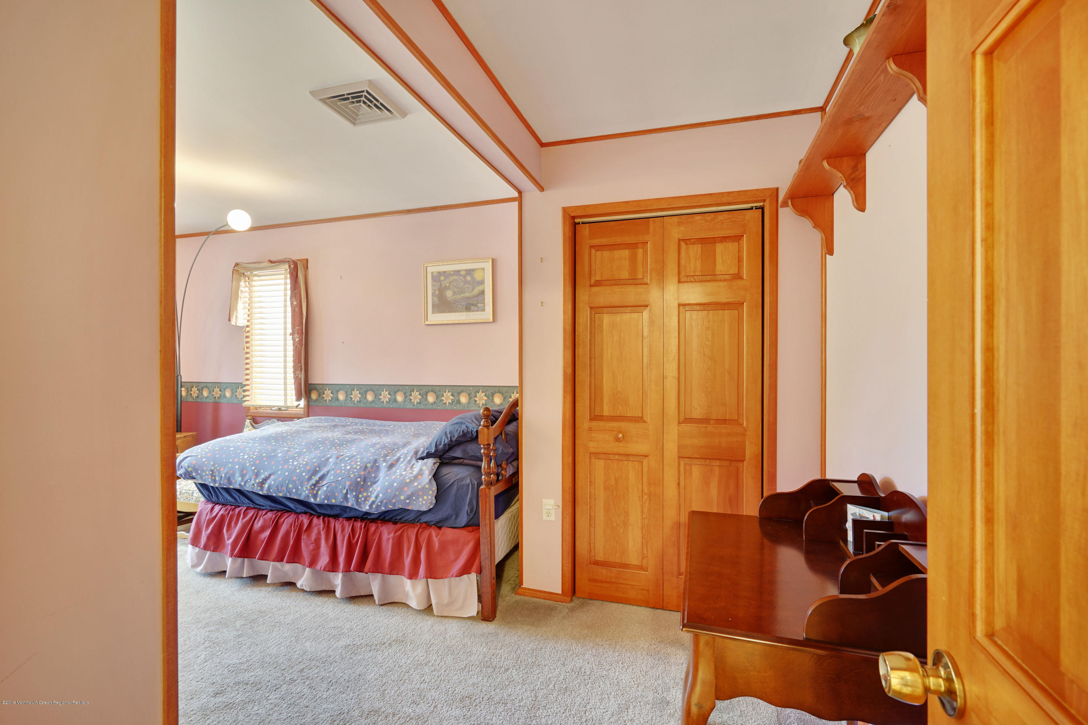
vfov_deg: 73.7
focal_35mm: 16
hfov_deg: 96.7
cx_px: 544
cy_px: 362
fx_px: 483
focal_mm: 16
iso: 200
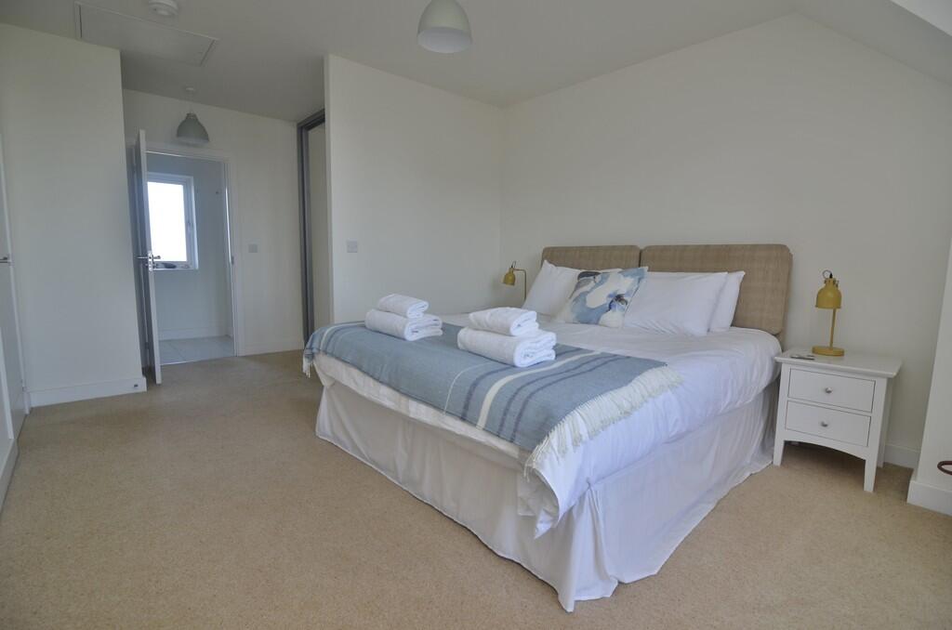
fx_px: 435
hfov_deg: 95.1
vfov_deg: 71.8
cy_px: 315
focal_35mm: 16
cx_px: 476
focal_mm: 11
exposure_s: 1/60
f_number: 4
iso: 200
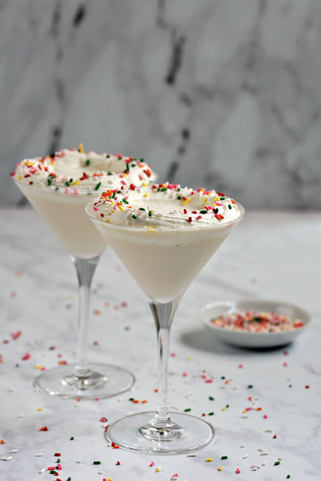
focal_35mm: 105
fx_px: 1403
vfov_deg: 19.5
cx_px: 160
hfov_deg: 13.1
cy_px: 240
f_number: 9
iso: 640
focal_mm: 105
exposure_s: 1/125
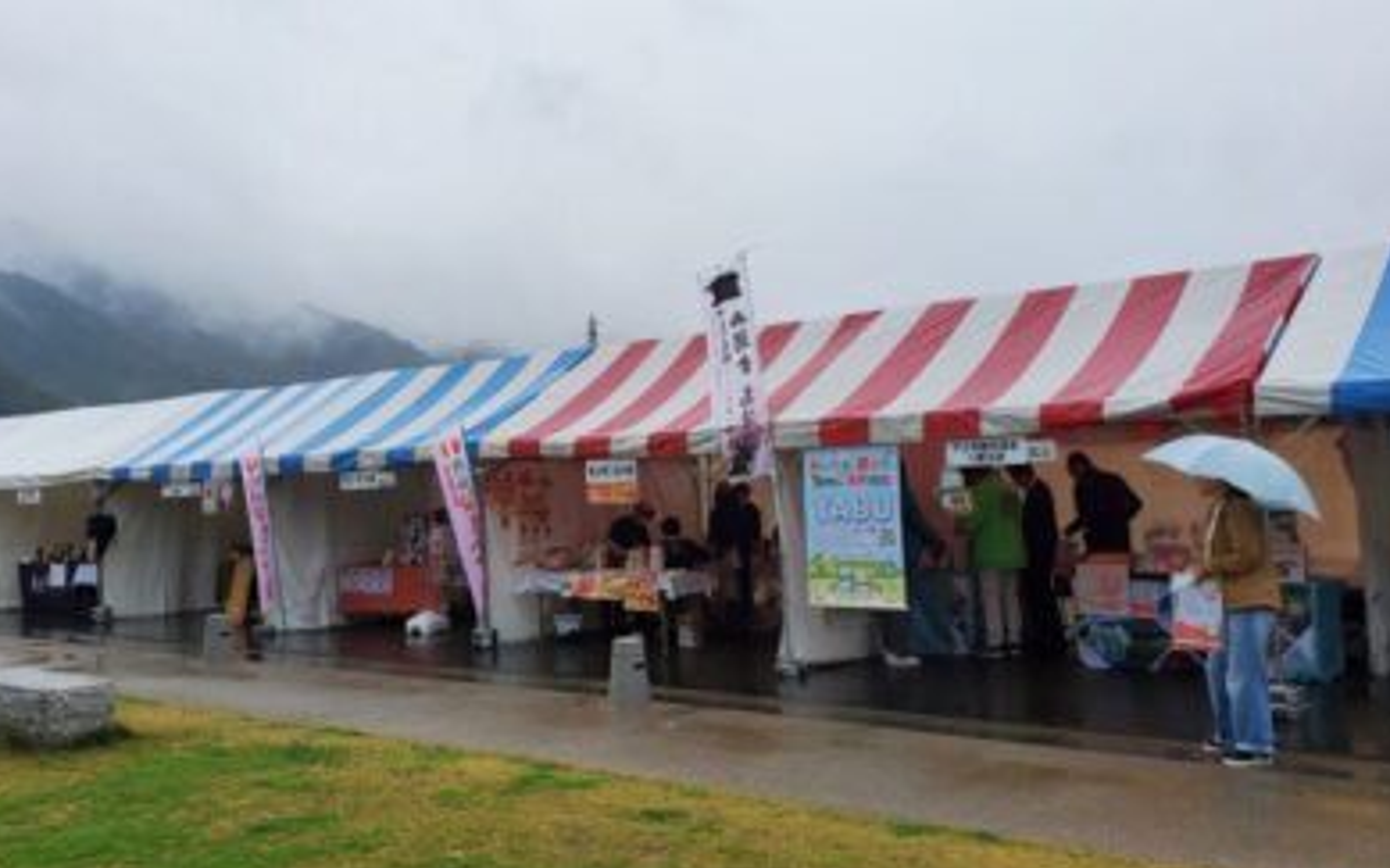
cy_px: 411
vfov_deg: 37.3
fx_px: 1288
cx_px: 611
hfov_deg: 56.6
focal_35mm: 34
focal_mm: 4.3
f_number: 2.4
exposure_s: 1/523
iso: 50
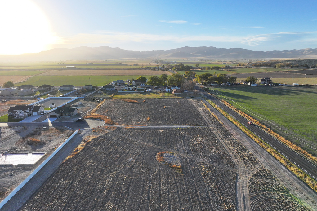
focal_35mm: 25
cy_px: 116
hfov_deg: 71.5
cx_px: 158
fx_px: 220
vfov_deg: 51.2
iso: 400
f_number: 2.8
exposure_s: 1/2500
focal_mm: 12.29
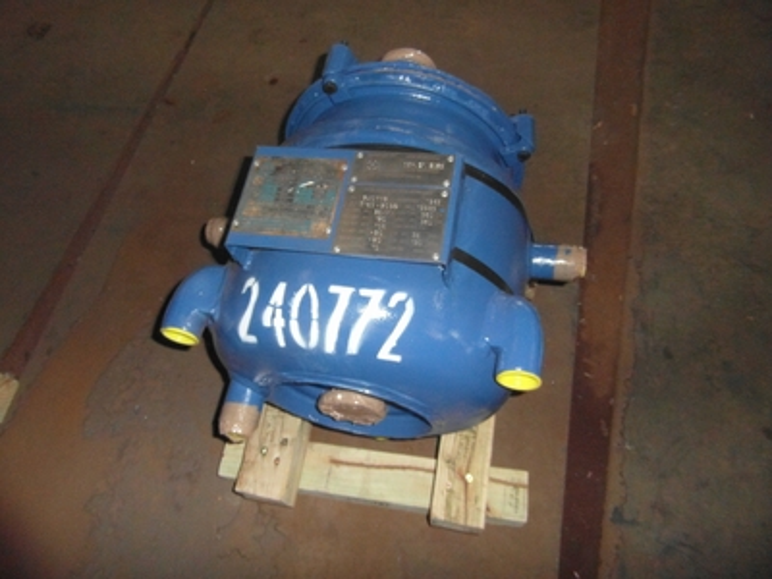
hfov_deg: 71.6
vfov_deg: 56.8
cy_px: 290
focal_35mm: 24
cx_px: 386
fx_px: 535
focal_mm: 4
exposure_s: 1/30
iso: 480
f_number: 3.2
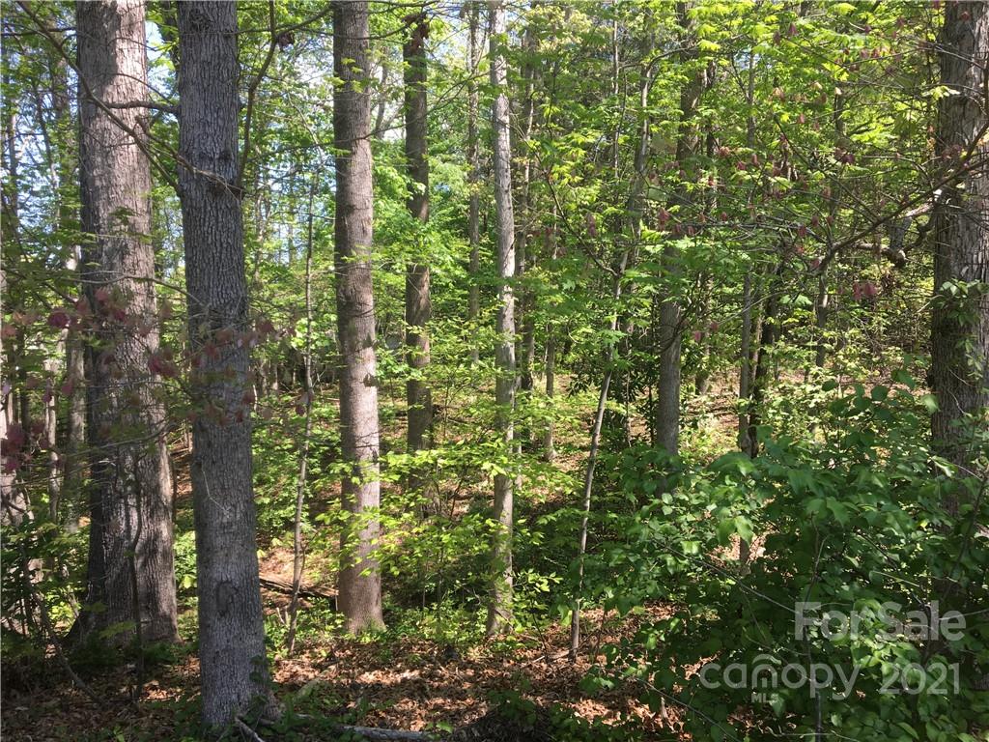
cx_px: 494
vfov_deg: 48.2
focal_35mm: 29
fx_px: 829
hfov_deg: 61.7
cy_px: 371
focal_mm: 4.15
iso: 25
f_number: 2.2
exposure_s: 1/263
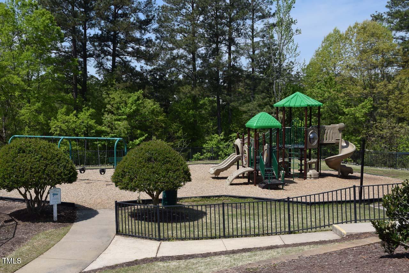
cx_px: 204
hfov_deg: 53.1
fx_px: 409
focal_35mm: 36
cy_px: 136
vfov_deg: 36.9
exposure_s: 1/320
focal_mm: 24
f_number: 9
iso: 200
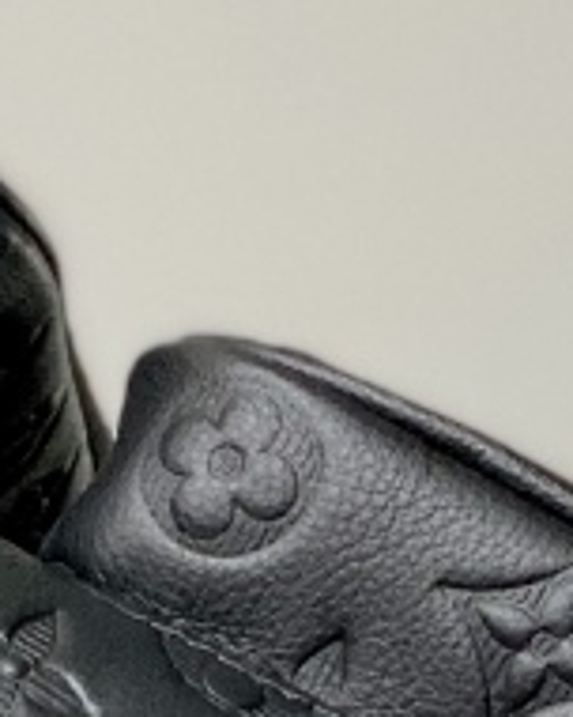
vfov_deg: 5.0
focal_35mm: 385
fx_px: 8161
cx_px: -207
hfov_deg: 4.0
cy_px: -42
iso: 64
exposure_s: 1/122
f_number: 2.4
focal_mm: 6
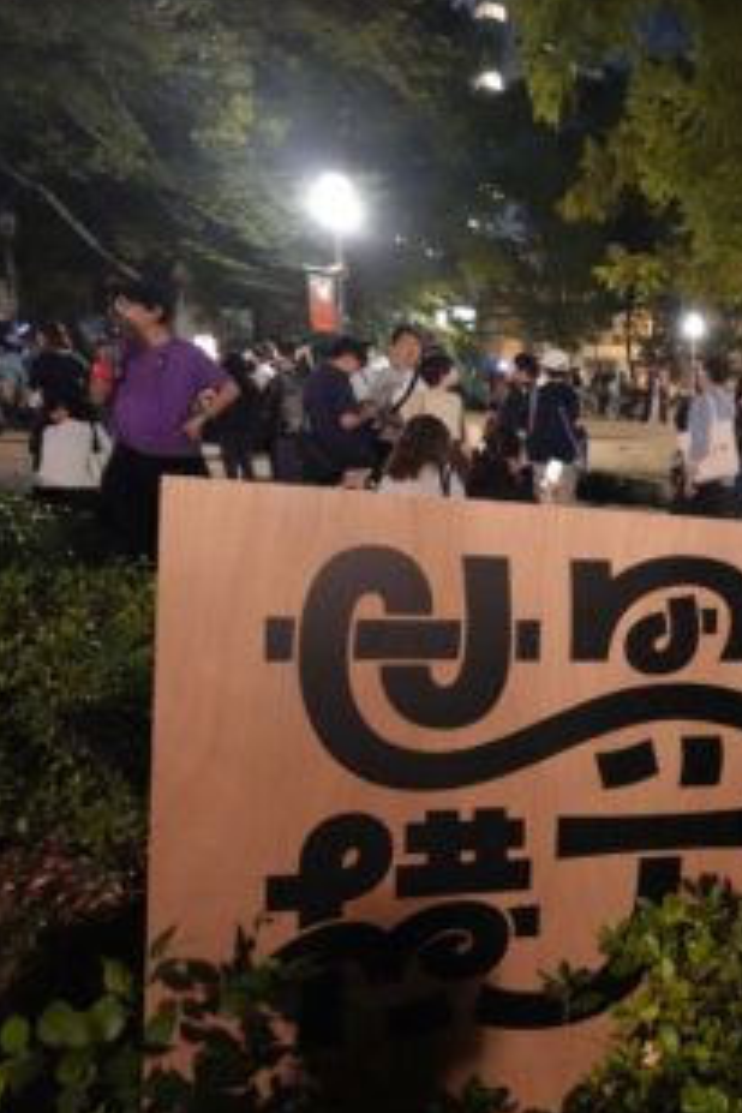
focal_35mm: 28
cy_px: 551
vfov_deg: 65.5
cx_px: 764
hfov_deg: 40.0
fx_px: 866
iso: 5000
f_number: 1.8
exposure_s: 1/30
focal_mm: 6.9
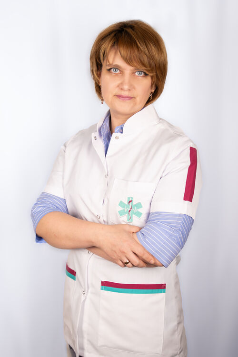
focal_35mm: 48
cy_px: 178
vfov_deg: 41.1
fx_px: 476
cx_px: 119
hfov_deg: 28.1
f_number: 2.8
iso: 160
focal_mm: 32
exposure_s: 1/125
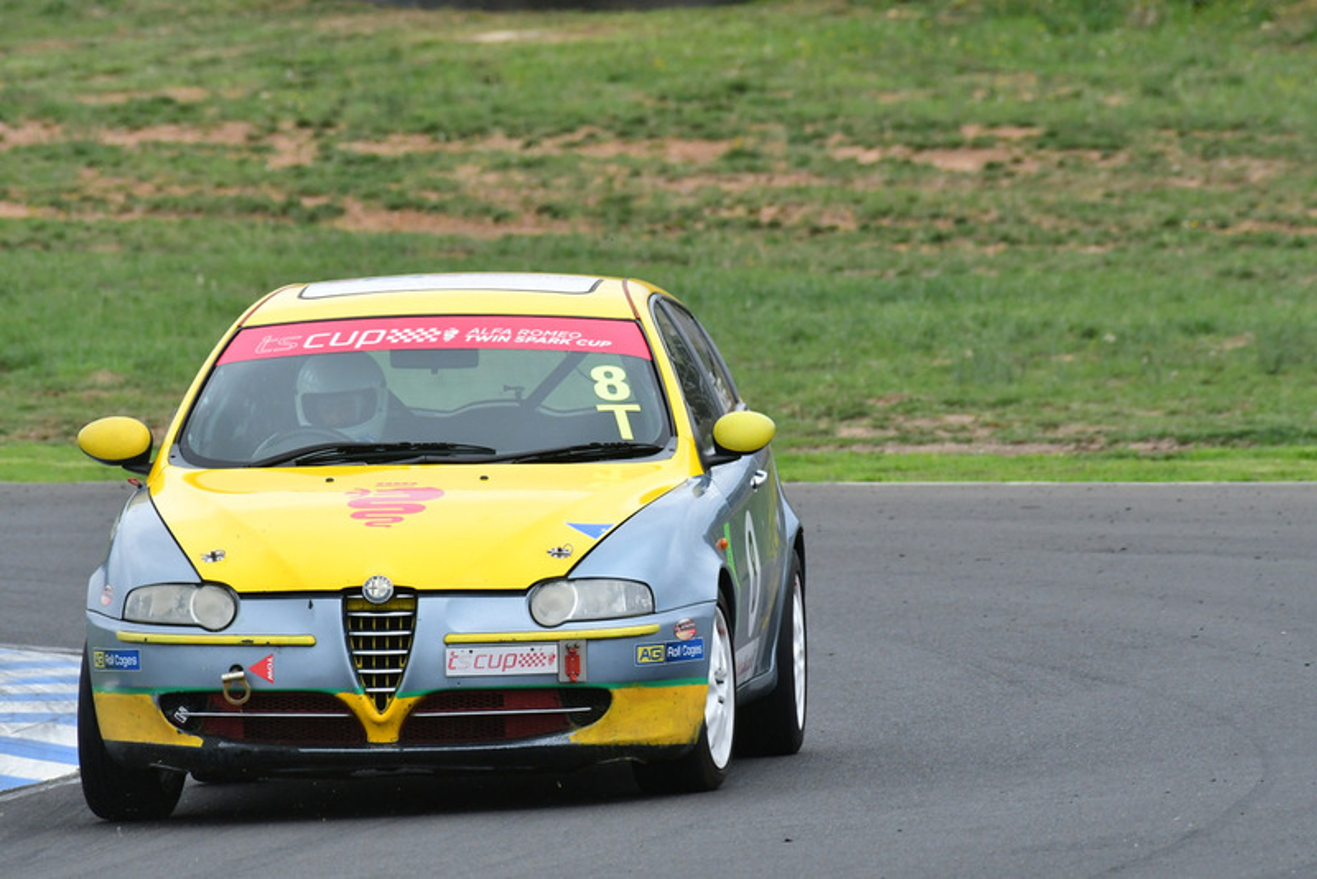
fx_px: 27446
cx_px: 658
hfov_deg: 2.7
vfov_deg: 1.8
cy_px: 440
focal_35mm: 750
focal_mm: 500
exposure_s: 1/640
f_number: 11
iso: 1250
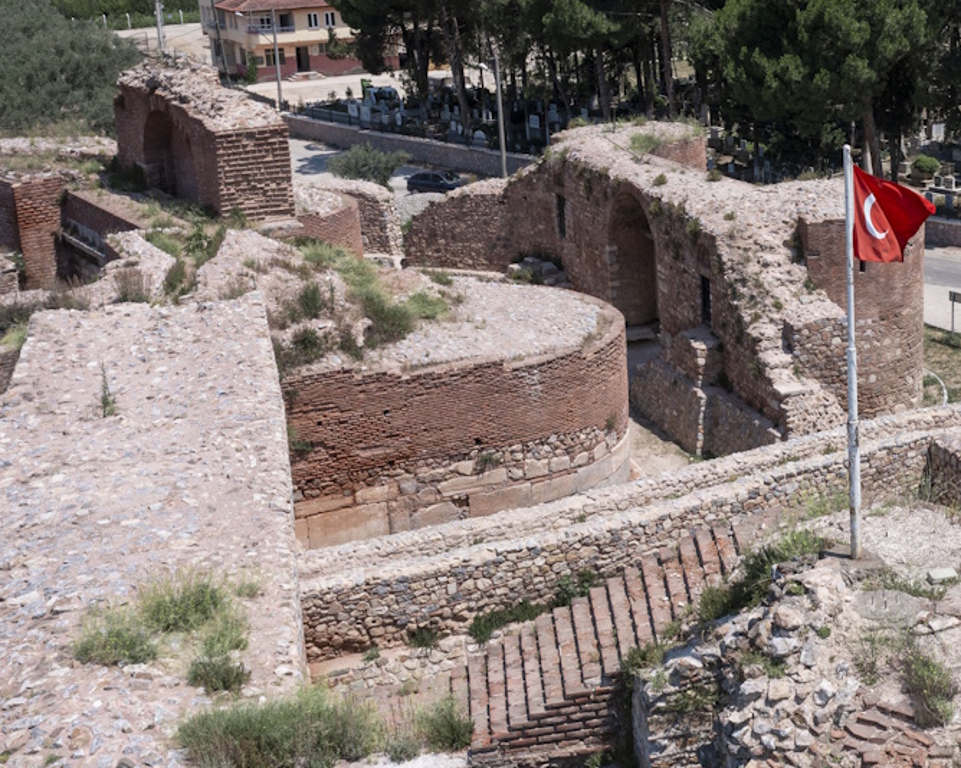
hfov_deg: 30.2
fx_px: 1678
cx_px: 908
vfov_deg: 25.7
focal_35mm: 59
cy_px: 287
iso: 100
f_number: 6.3
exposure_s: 1/640
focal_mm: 10.26
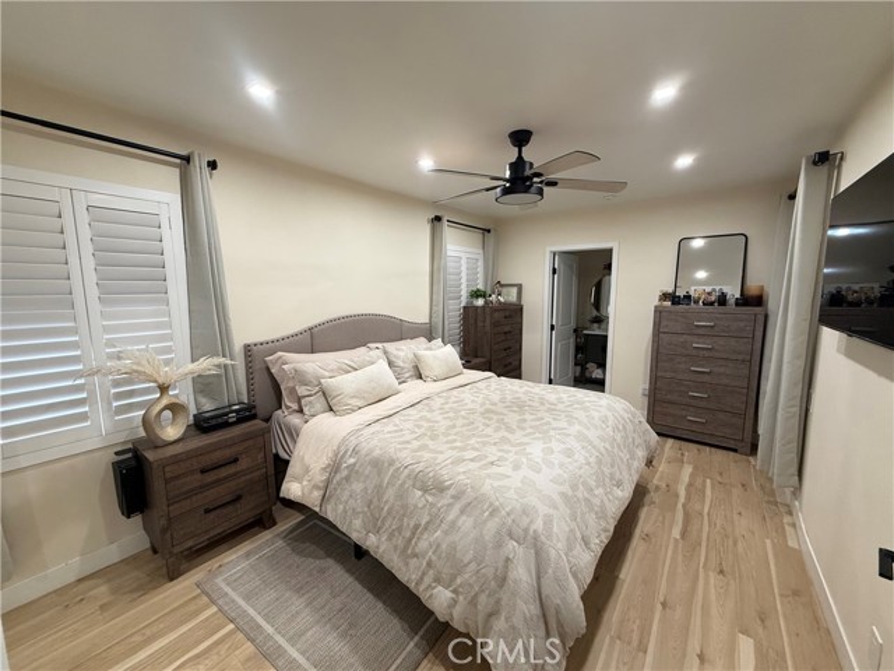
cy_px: 336
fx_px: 362
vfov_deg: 85.7
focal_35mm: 14
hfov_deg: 102.1
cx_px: 447
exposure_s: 1/60
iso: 250
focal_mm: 2.22
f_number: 2.2
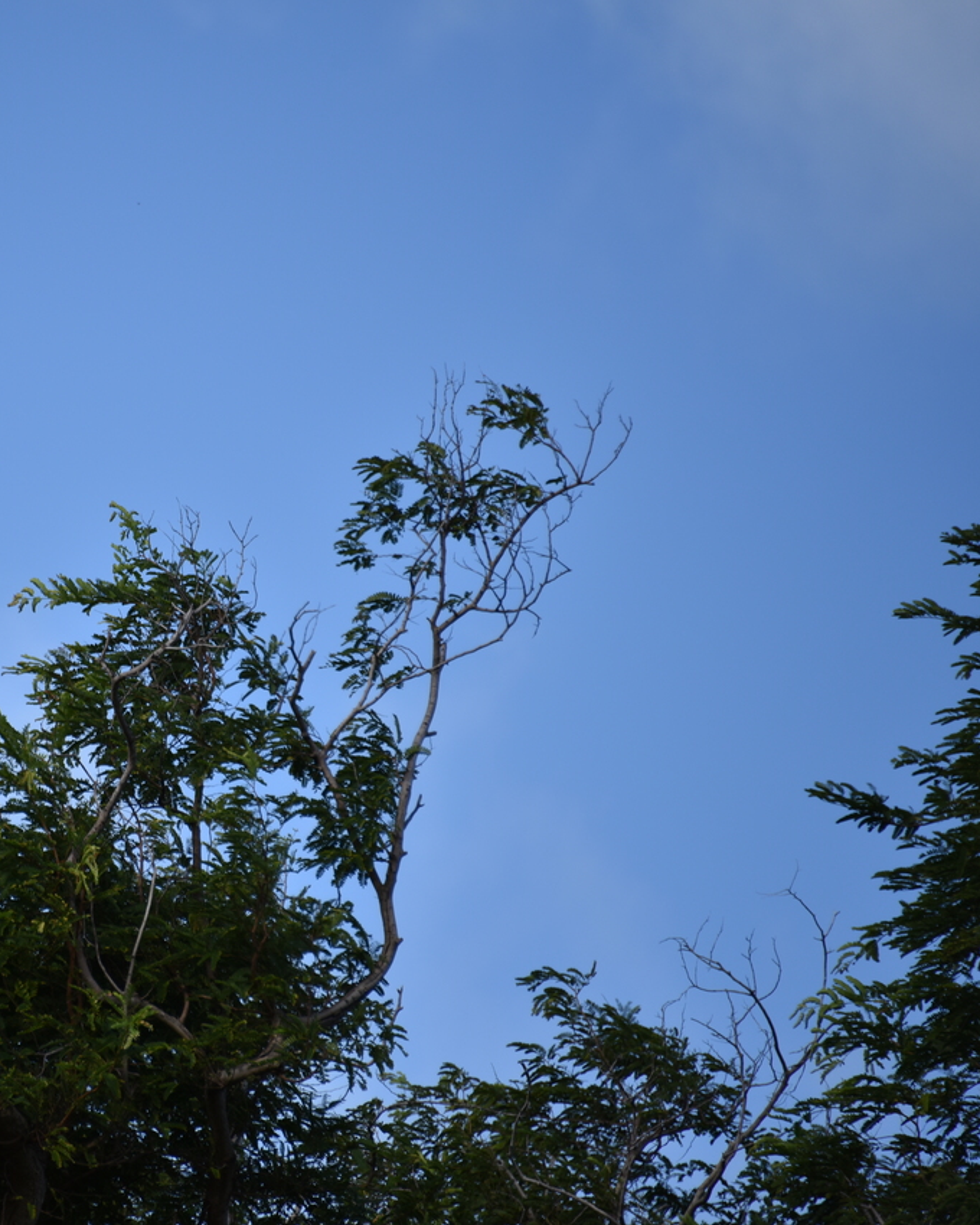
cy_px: 614
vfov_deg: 4.6
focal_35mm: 424
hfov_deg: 3.6
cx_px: 74
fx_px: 15372
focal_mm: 300
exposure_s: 1/640
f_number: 5.6
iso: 125
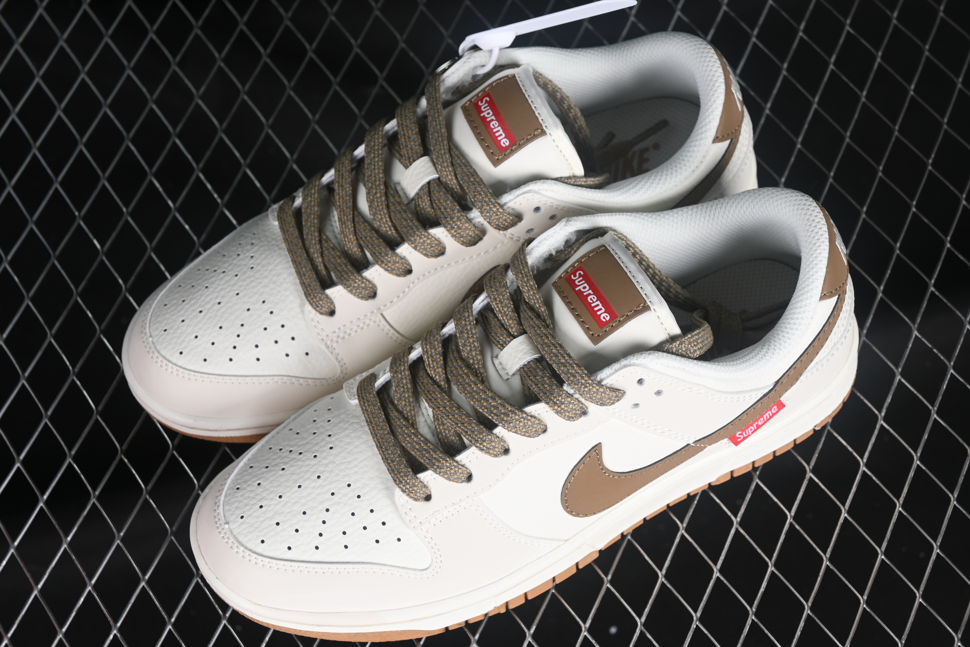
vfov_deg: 18.2
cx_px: 485
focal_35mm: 75
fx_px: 2021
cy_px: 324
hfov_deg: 27.0
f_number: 7.1
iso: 160
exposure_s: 1/80
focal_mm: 50
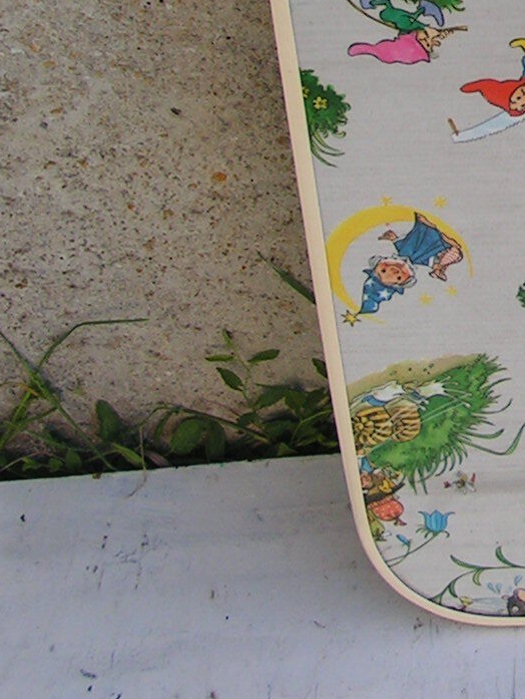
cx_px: 753
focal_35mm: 111
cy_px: -31
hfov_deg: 12.7
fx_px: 2244
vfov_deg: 17.2
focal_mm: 5.8
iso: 50
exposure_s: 1/100
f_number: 4.5
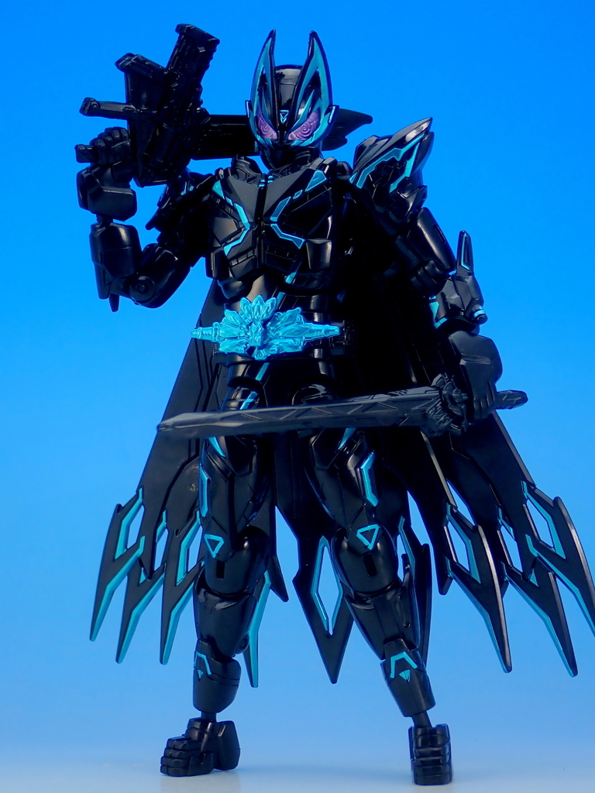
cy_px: 396
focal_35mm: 77
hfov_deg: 19.1
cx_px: 298
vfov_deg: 25.3
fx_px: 1765
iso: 100
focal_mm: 13.65
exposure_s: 1/20
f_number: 4.1
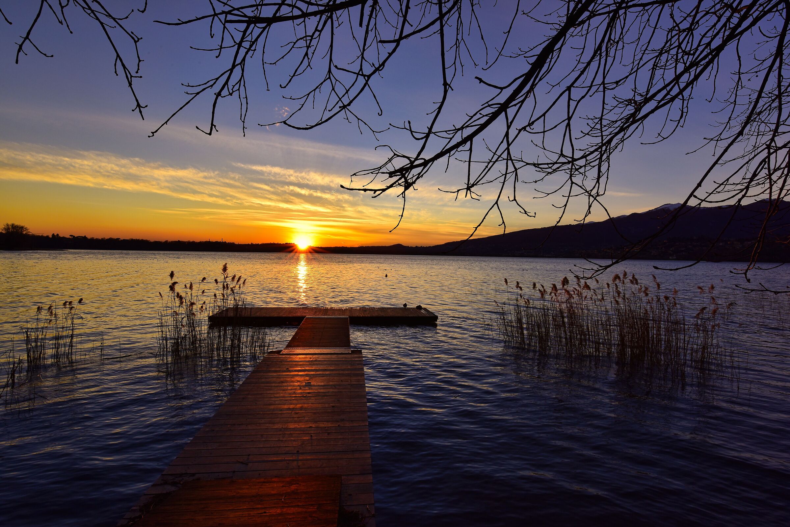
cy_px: 264
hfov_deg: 90.0
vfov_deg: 67.4
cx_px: 395
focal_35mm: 18
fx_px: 395
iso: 100
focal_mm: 18
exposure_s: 1/40
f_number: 18
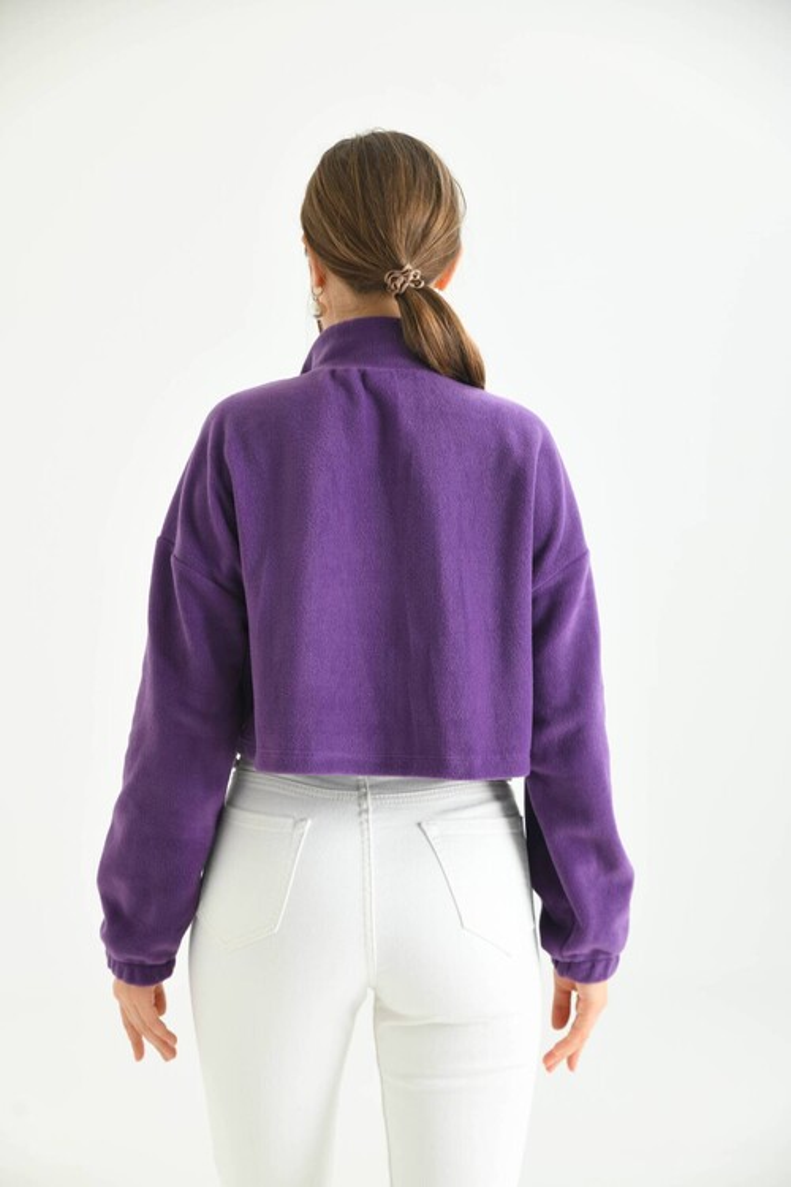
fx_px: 1977
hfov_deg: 22.6
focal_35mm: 60
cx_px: 396
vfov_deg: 33.4
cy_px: 594
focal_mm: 60
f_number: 5.6
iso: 160
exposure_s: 1/125
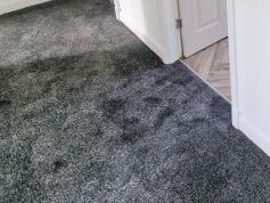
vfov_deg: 34.6
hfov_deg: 44.0
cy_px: -45
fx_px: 250
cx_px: 296
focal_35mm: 32
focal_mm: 2.2
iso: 64
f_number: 2.2
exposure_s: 1/50
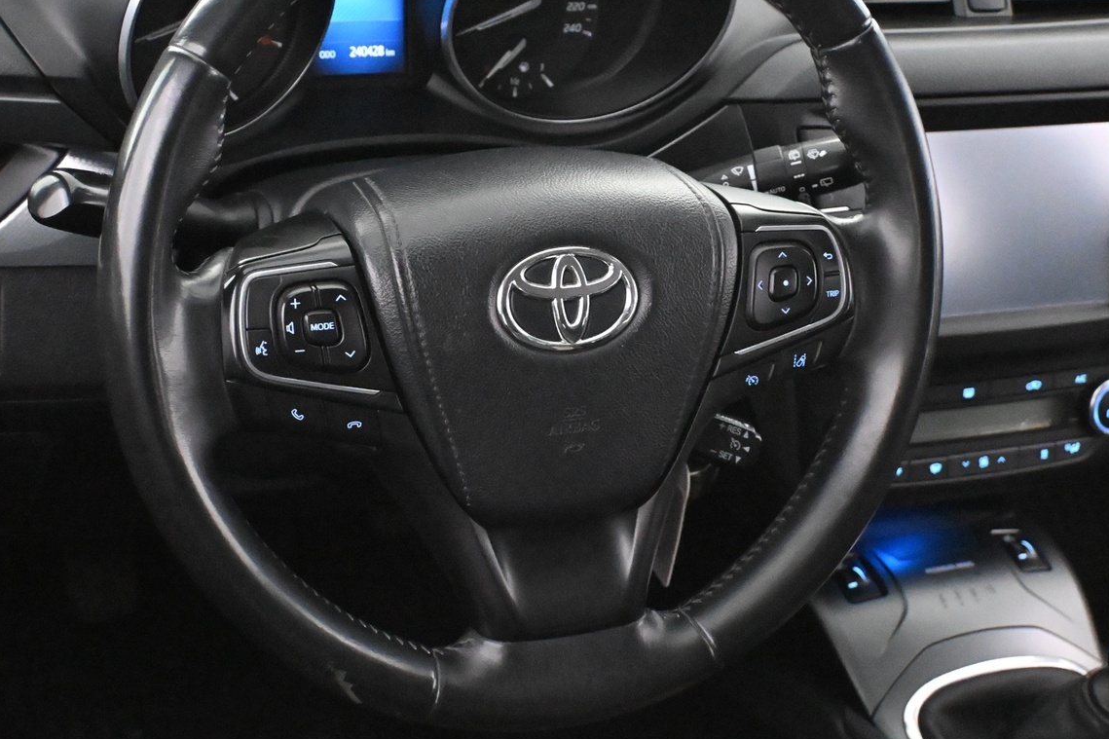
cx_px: 521
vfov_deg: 20.8
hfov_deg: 30.9
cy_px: 274
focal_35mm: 65
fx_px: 2004
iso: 12800
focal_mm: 30.5
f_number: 4.8
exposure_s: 1/60
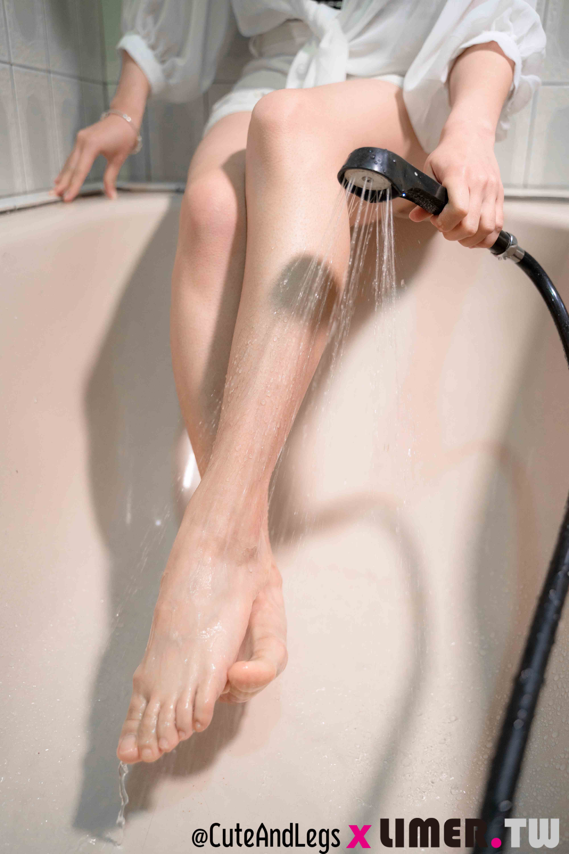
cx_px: 284
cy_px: 427
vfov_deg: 65.5
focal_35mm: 28
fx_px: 664
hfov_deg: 46.4
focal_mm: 28
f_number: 2.8
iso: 1250
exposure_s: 1/320
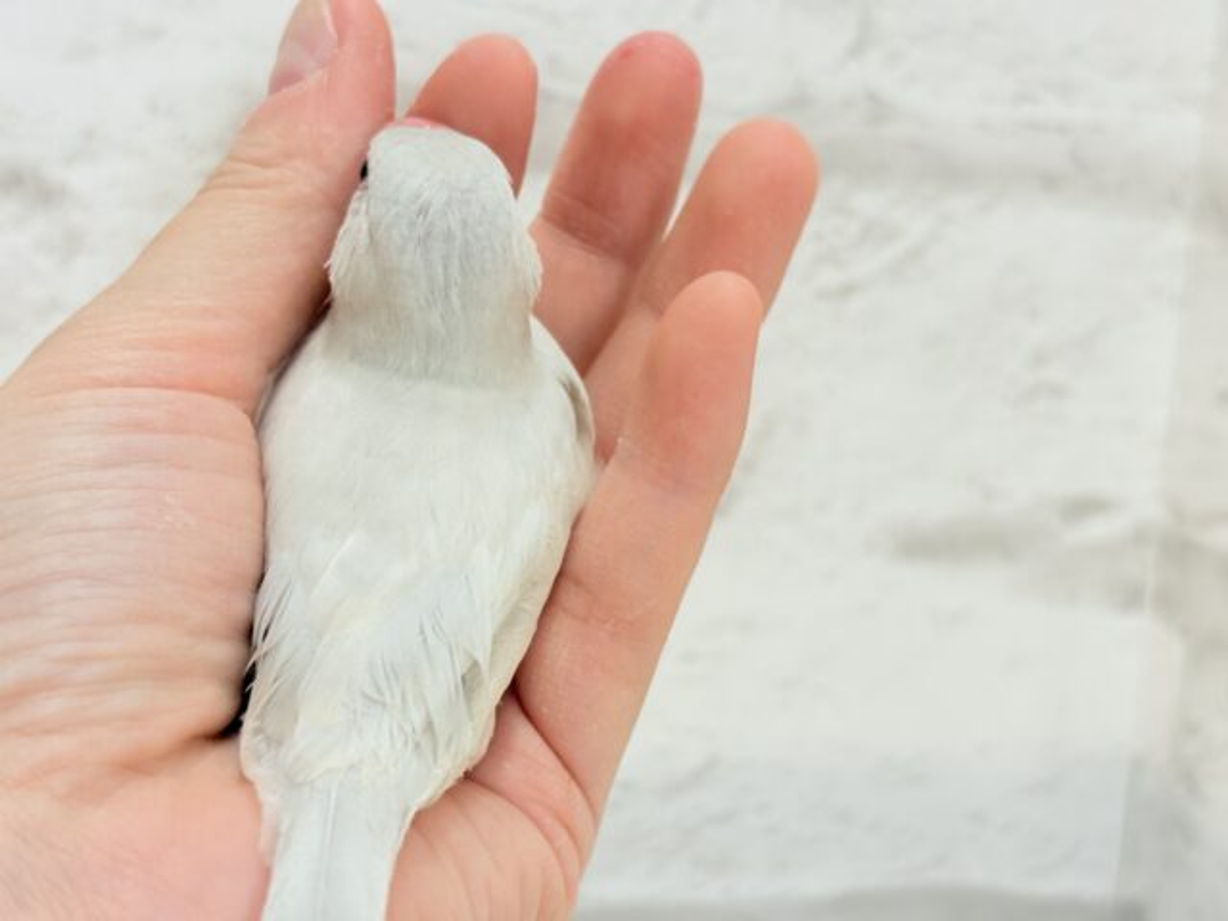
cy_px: 460
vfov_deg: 28.0
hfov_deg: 36.8
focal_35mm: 52
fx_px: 1845
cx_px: 614
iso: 80
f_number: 1.6
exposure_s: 1/100
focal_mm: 5.96
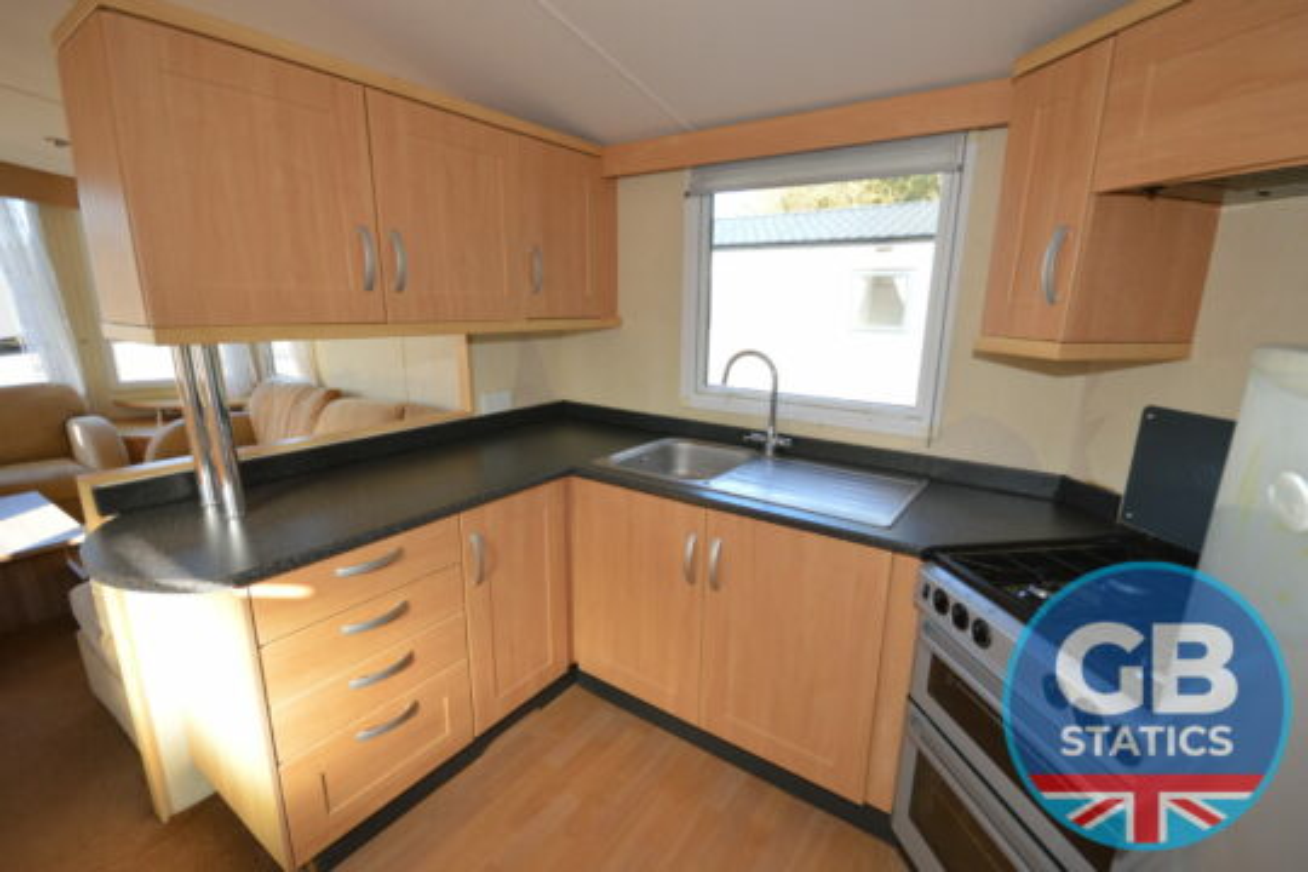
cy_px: 436
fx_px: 545
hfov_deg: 100.4
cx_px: 654
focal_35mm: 15
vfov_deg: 77.3
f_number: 5.6
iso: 400
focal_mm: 10
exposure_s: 1/125
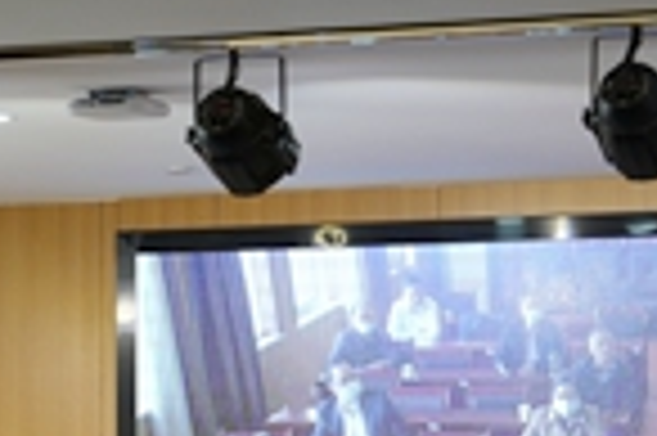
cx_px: 99
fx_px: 4284
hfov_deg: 8.7
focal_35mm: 235
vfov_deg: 5.8
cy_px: 683
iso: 500
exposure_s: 1/125
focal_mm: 57
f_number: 3.5
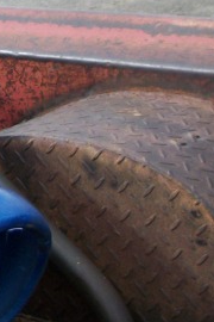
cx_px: -275
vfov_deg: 14.7
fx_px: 1230
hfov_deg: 9.1
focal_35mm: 138
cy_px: 37
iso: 80
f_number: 3.1
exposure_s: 1/400
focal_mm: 6.3
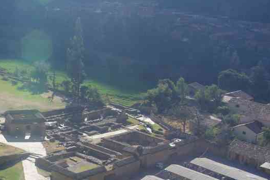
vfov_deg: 20.3
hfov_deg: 29.3
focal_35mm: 66
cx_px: 25
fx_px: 494
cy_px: 154
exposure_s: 1/60
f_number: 11
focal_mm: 23
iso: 200
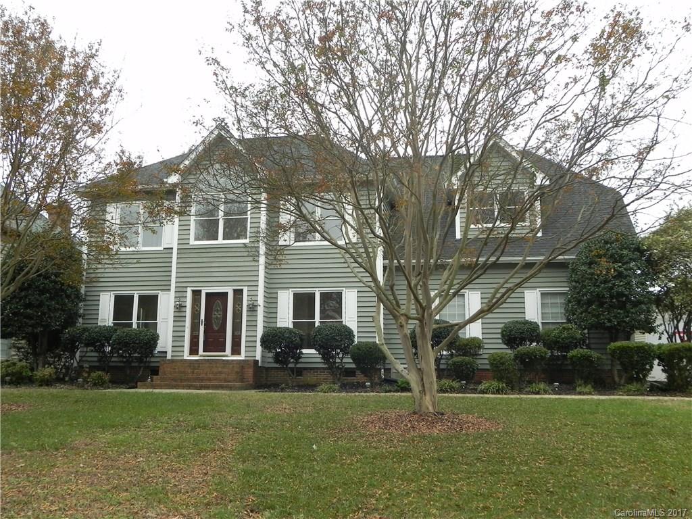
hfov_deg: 55.4
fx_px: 660
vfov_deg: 42.9
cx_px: 346
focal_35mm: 33
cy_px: 260
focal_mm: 5.9
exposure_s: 1/237
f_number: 5
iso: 224
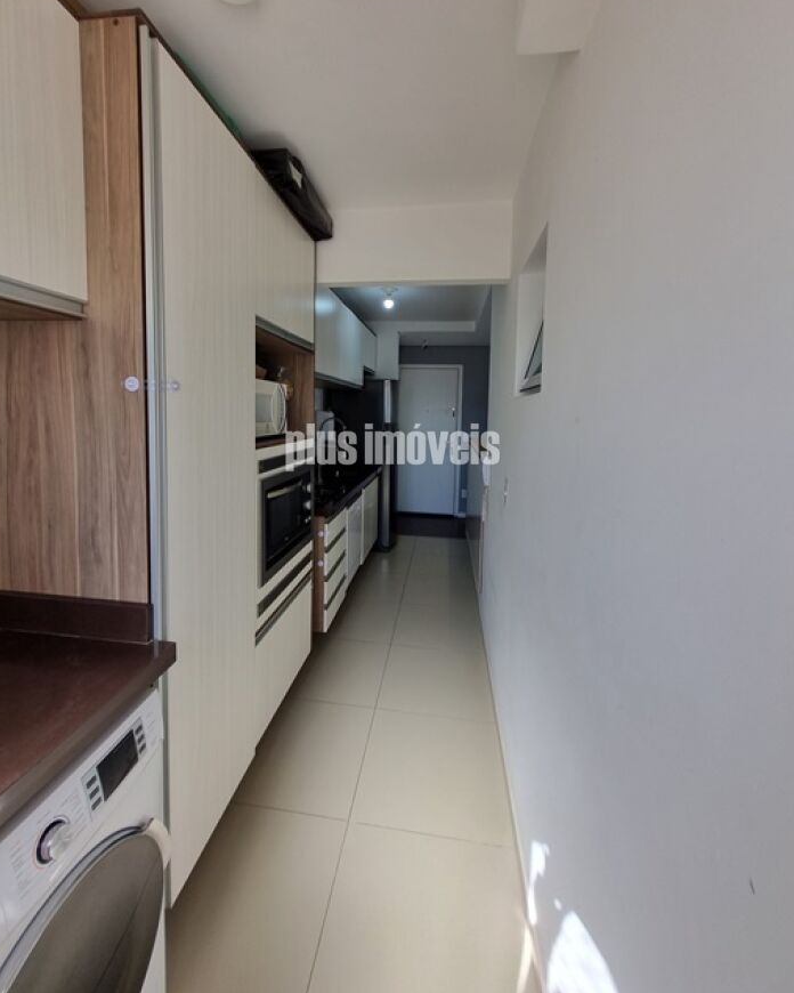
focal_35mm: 14
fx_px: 411
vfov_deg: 100.4
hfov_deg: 88.0
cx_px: 392
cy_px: 447
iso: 50
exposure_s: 1/161
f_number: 2.2
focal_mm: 1.74
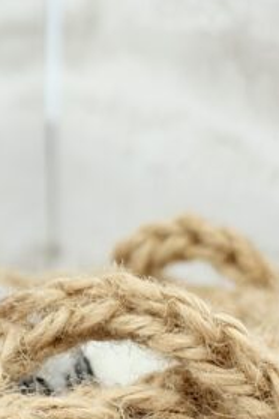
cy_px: 251
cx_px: -124
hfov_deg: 10.7
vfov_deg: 16.5
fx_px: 1441
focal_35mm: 124
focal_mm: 5.96
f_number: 1.6
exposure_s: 1/100
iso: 80
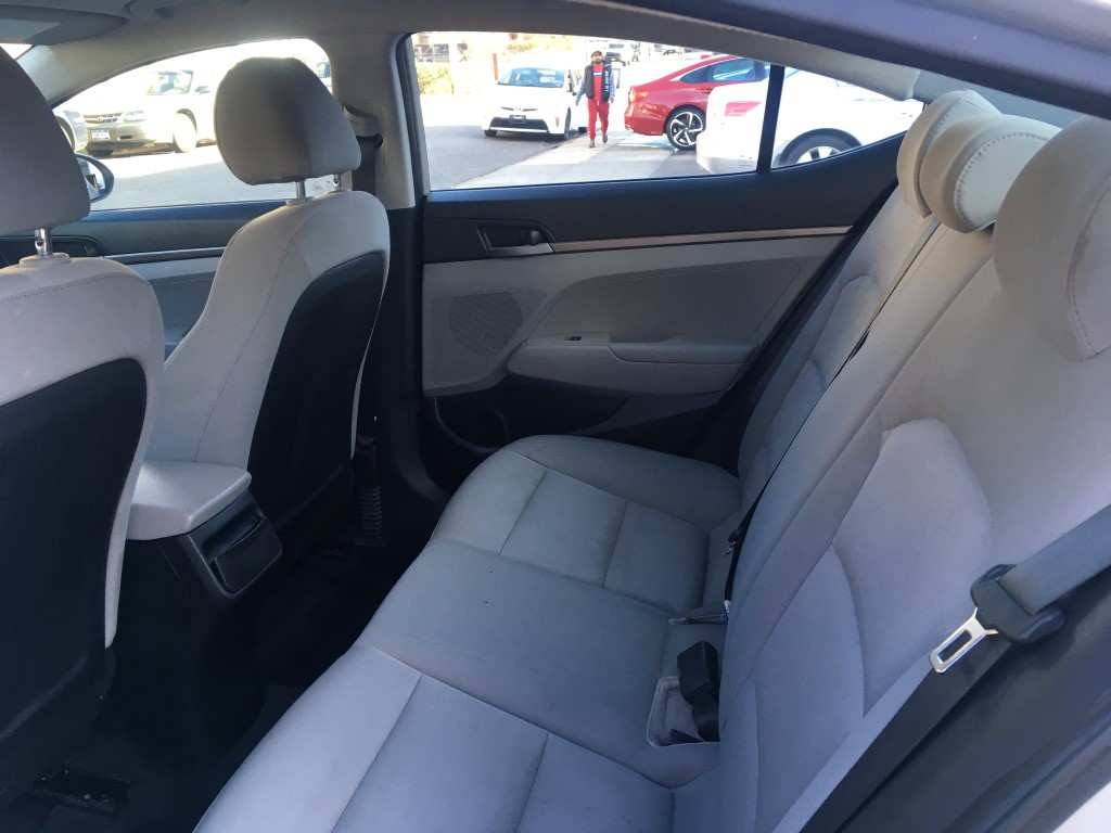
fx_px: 931
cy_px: 416
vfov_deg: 48.2
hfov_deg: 61.7
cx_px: 556
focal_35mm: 29
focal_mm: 4.15
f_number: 2.2
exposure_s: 1/40
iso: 25
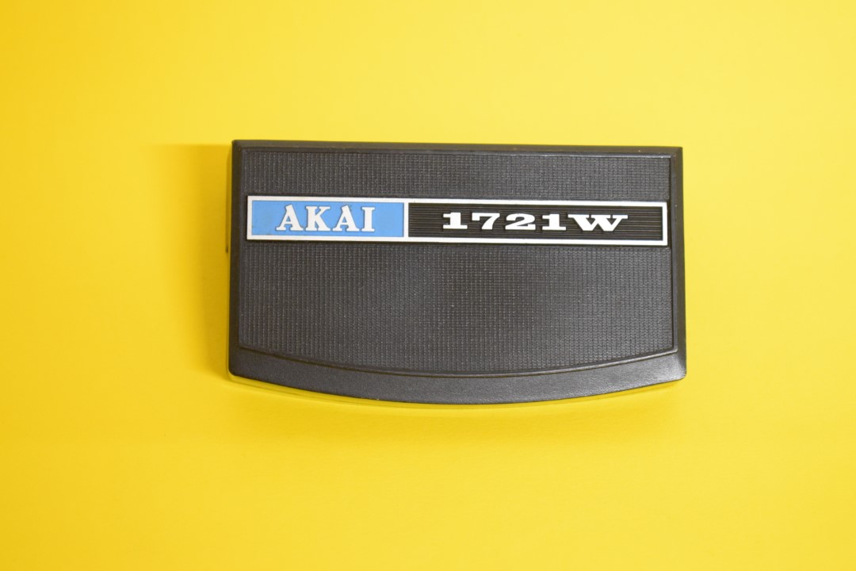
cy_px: 286
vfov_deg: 16.6
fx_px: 1962
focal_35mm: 82
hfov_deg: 24.6
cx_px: 428
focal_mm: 55
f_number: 5.6
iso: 3200
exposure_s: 1/80
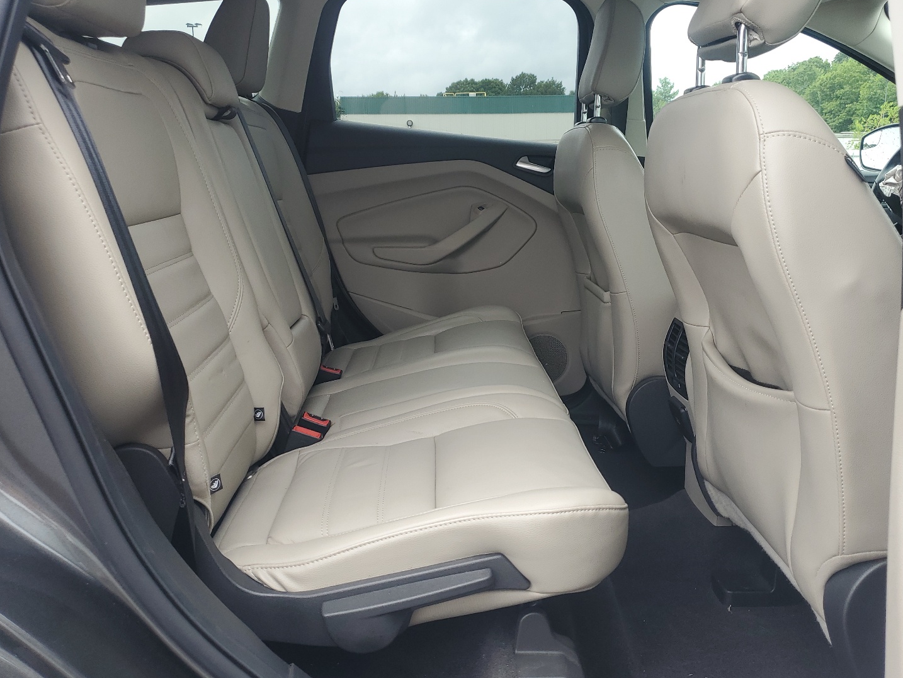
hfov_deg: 61.5
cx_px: 499
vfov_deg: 48.2
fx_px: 757
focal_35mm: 29
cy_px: 311
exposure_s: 1/303
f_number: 1.5
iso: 50
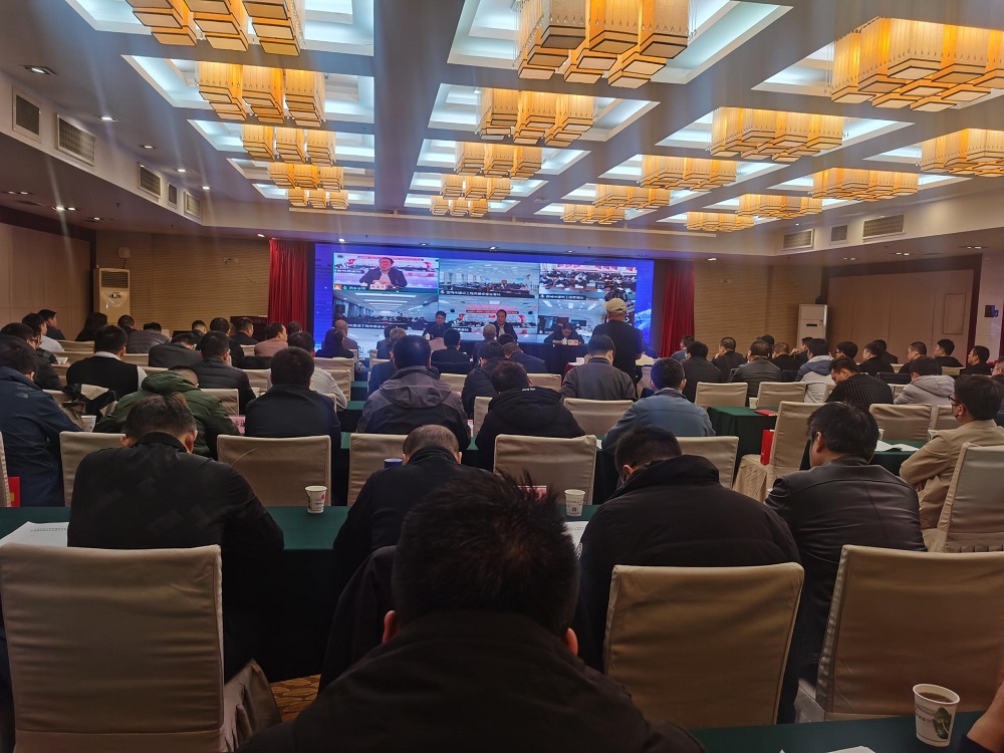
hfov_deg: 65.3
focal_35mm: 27
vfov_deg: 51.4
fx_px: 783
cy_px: 376
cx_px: 502
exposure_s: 1/256
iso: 50
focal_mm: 5.56
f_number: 1.6
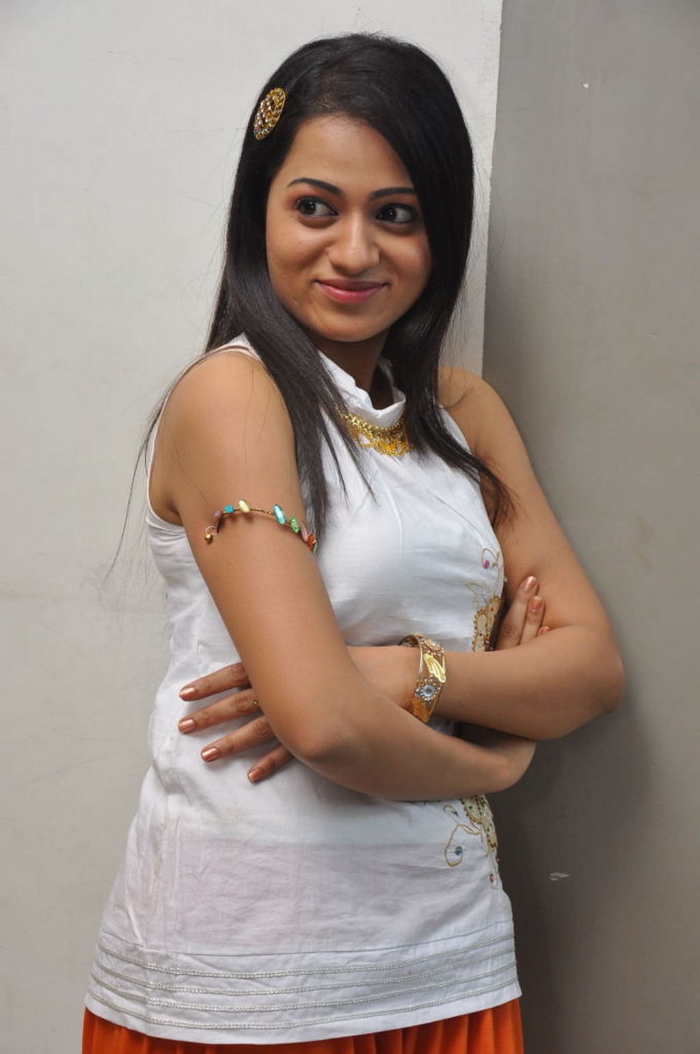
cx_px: 350
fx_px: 2106
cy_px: 527
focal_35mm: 72
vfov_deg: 28.1
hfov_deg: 18.9
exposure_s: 1/60
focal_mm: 48
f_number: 5.6
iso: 640
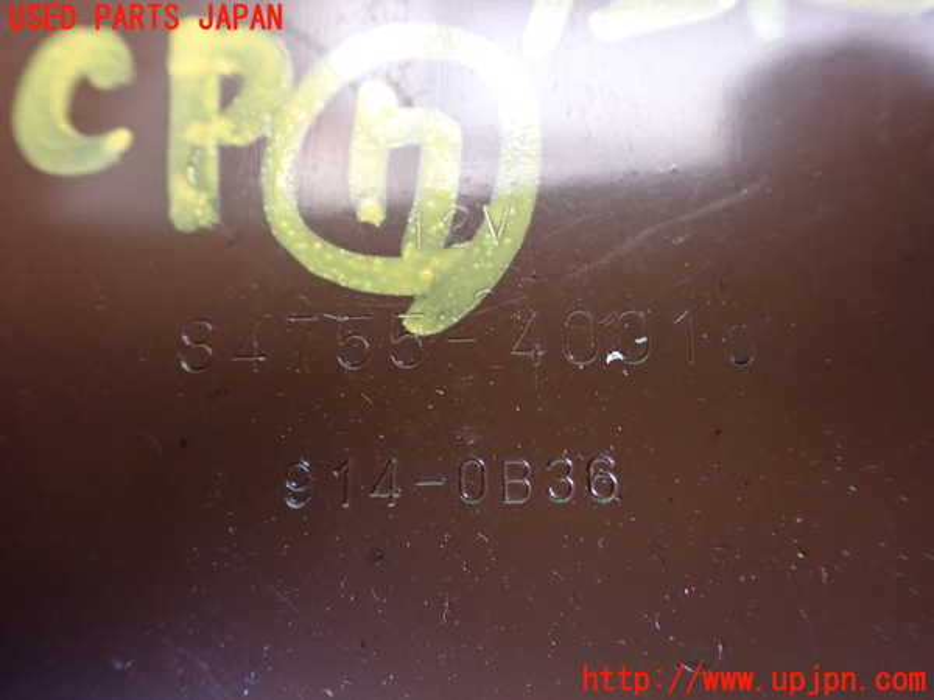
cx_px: 467
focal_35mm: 30
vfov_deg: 46.8
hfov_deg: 60.0
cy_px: 350
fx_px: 809
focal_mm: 5.4
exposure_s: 1/30
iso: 1250
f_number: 2.3
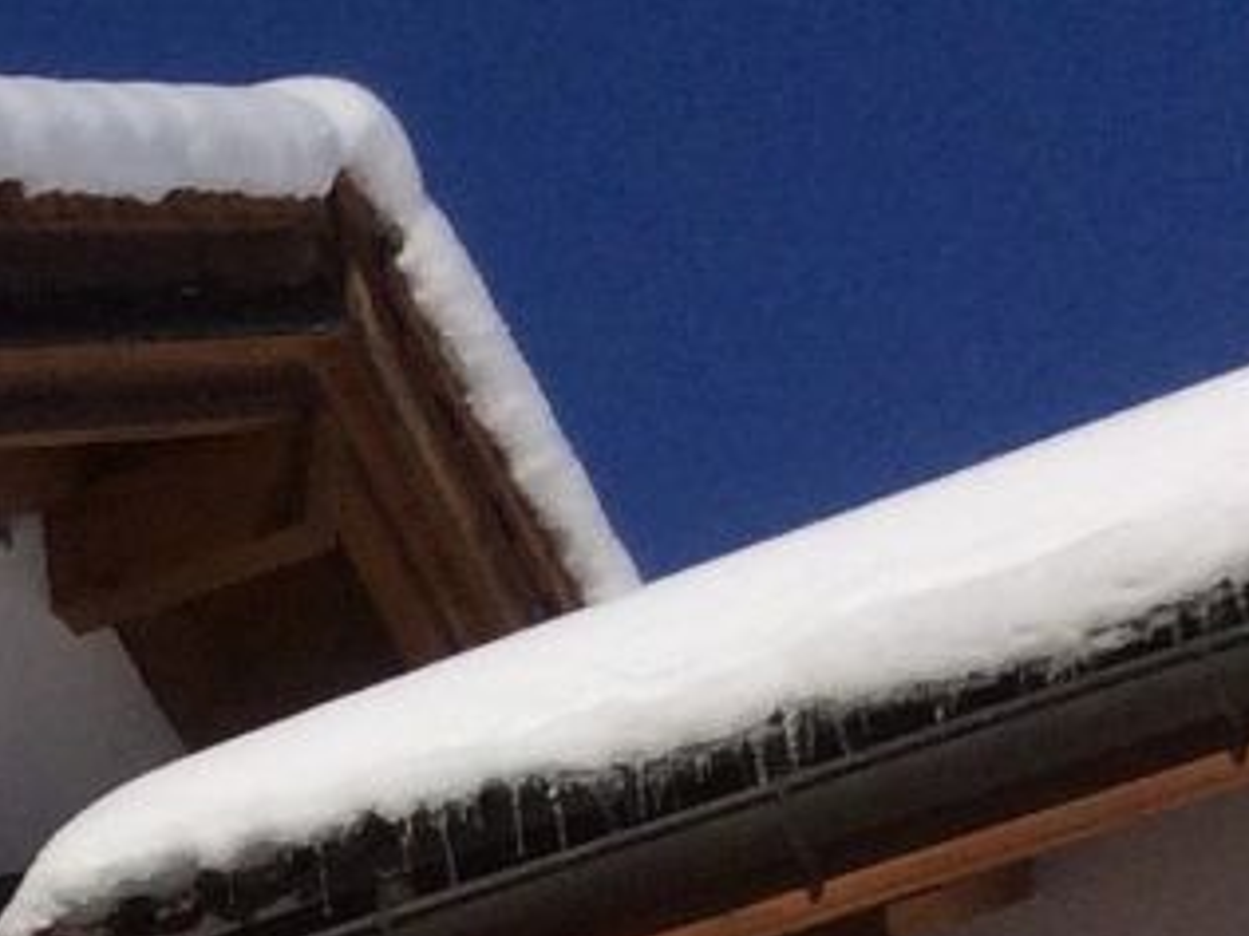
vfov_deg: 7.0
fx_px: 6783
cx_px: -2253
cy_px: 2958
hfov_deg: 8.9
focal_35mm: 188
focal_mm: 4.15
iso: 40
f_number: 2.2
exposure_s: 1/8264
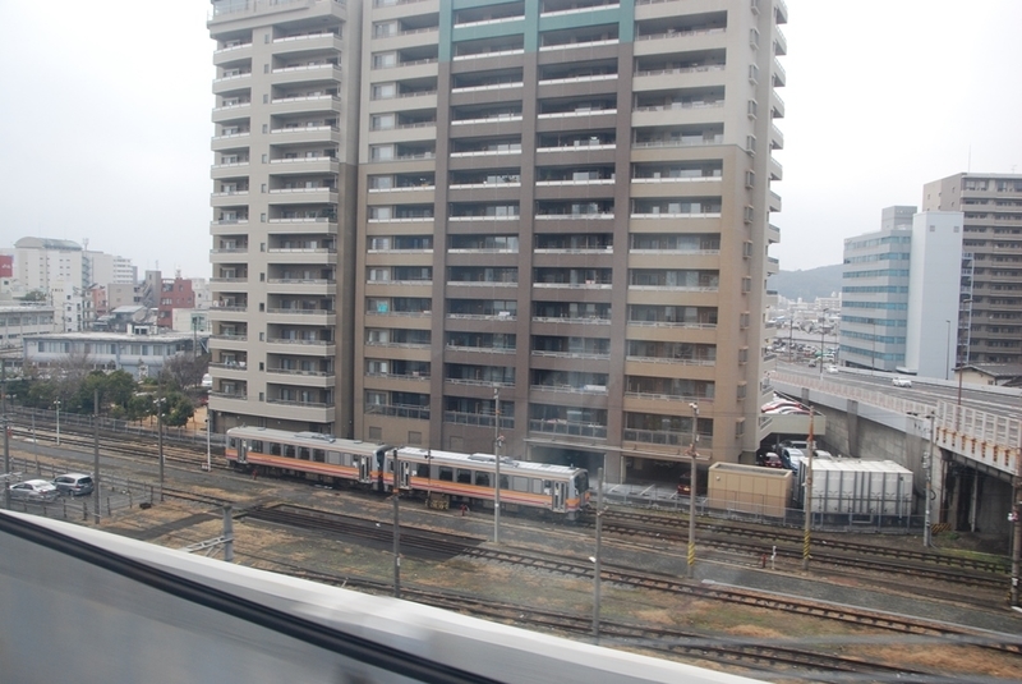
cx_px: 511
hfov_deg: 59.4
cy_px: 342
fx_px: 895
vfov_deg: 41.8
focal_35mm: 32
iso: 400
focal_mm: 21
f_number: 7.1
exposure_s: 1/200
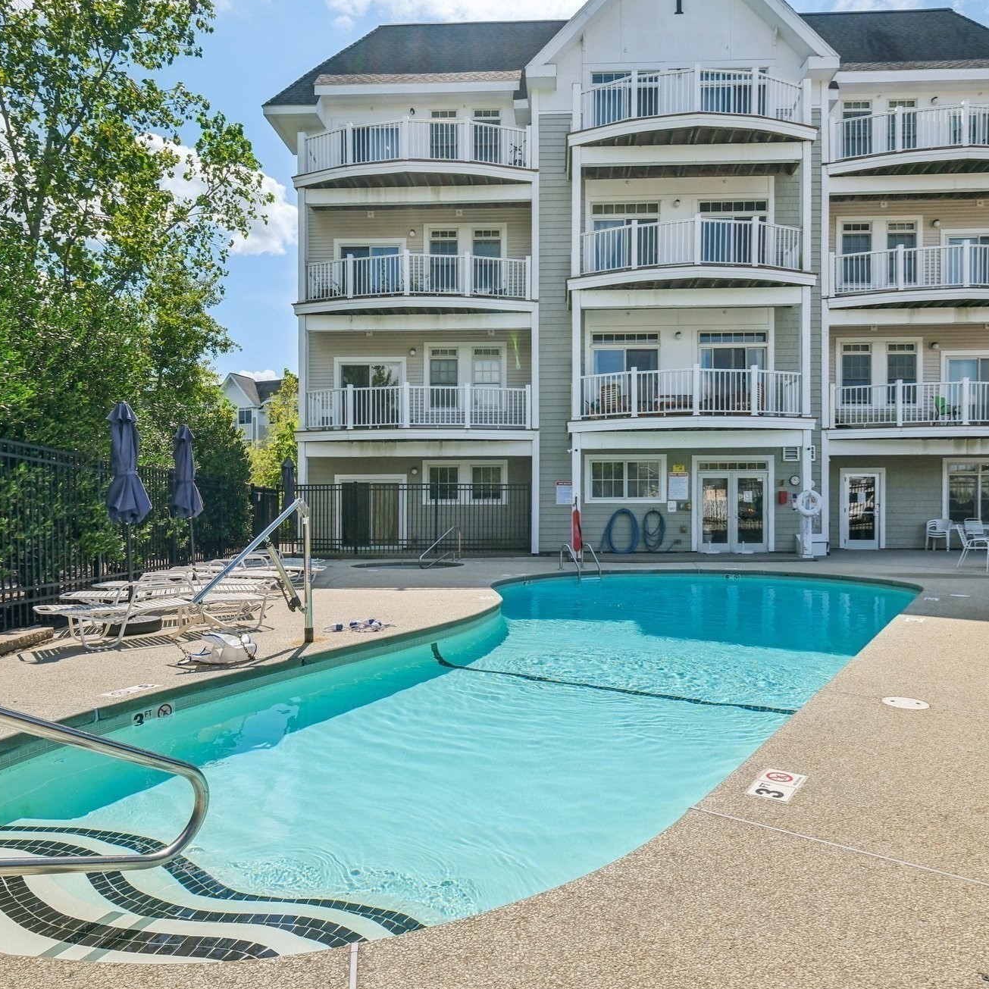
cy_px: 511
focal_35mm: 20
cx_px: 527
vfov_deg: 74.8
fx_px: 646
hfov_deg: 74.7
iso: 320
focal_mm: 10
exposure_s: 1/1250
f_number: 5.6
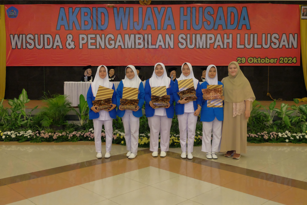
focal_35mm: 35
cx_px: 154
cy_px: 102
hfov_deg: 54.4
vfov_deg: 37.9
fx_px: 298
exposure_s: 1/80
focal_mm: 23.2
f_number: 5.6
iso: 5000
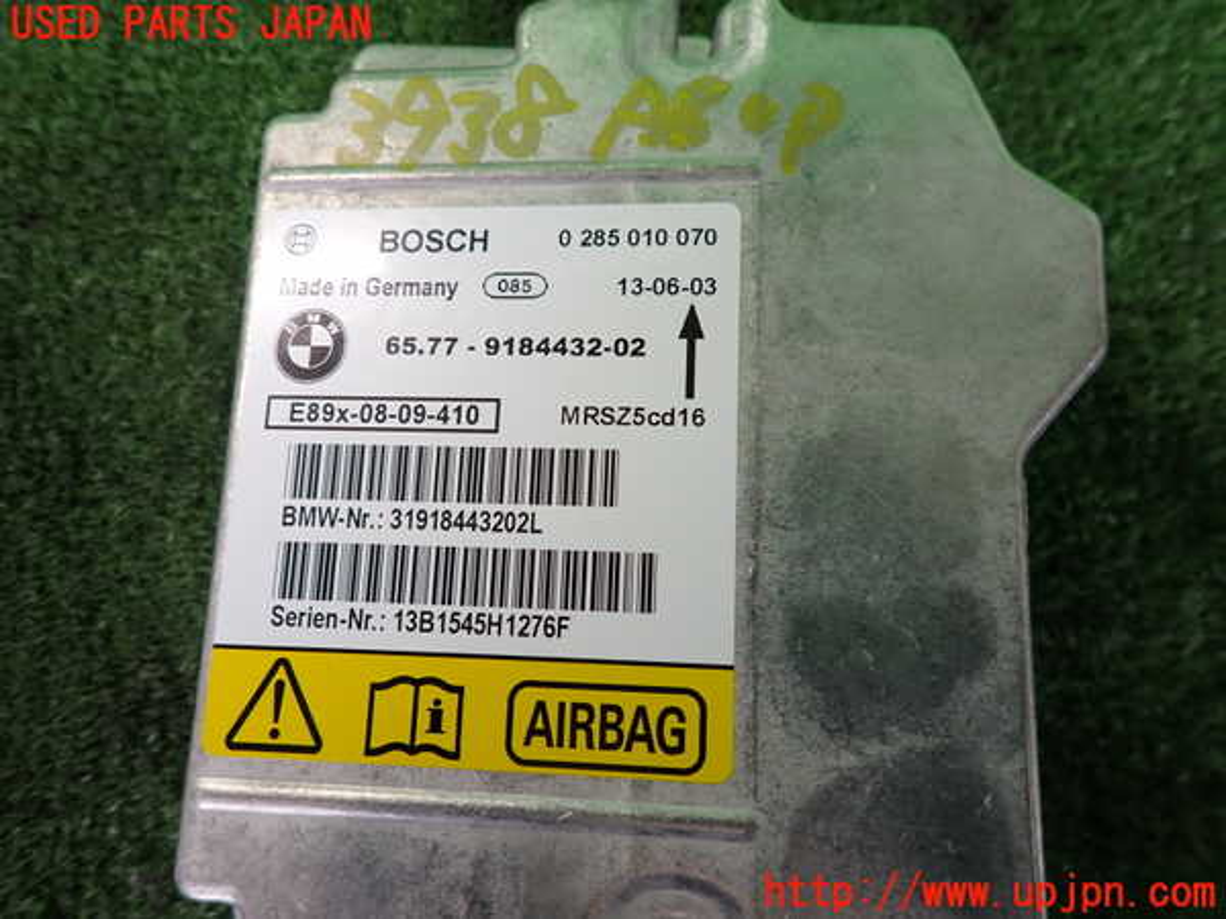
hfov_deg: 69.4
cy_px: 460
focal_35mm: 25
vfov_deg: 54.9
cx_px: 613
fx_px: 885
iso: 200
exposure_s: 1/60
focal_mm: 4.5
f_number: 2
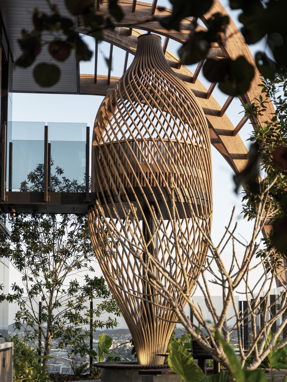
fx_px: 674
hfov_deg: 24.0
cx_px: 144
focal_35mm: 61
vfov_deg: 31.7
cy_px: 174
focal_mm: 56
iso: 400
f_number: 2.8
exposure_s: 1/1000
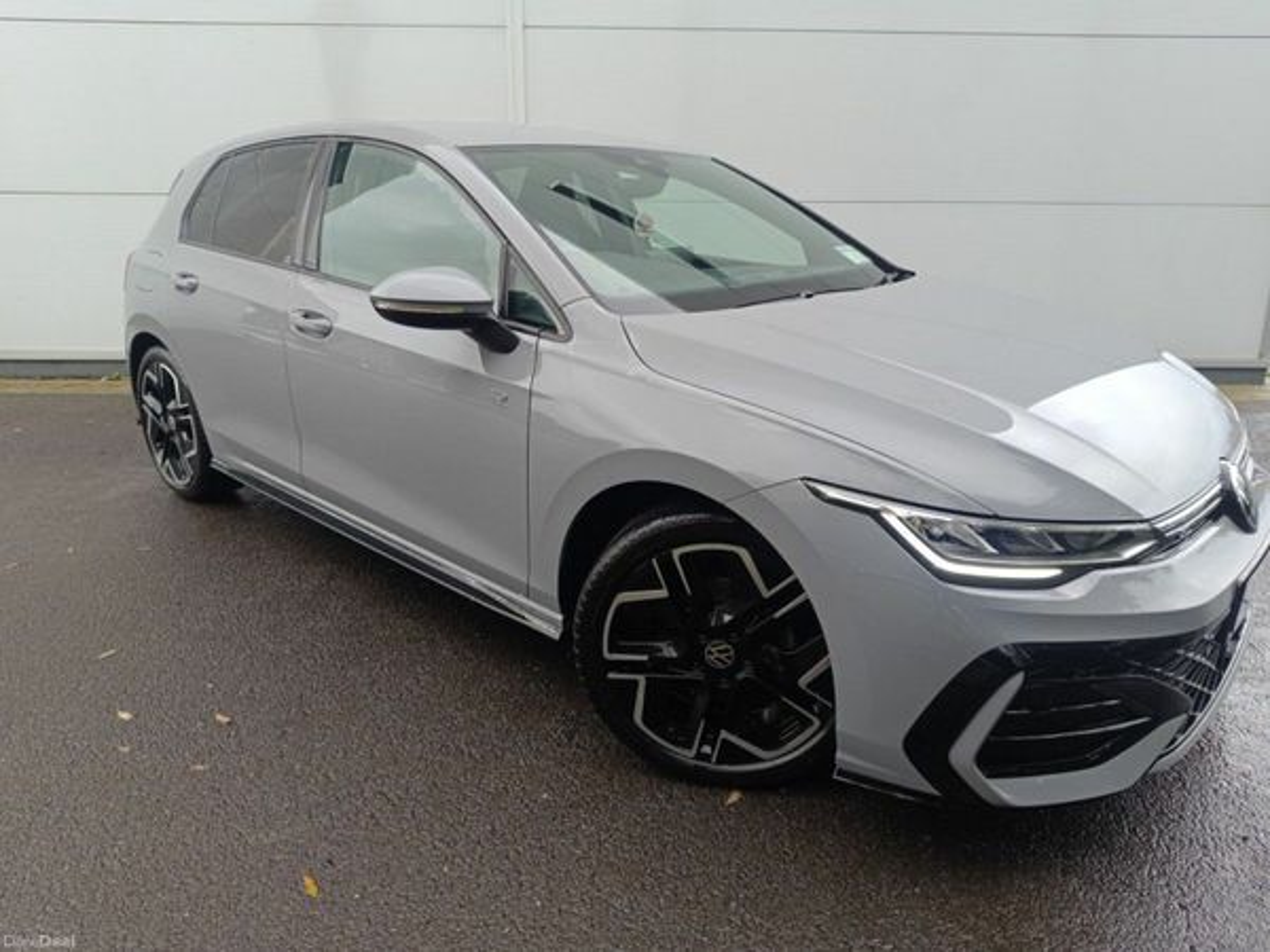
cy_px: 476
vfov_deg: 56.8
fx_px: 881
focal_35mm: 24
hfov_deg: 71.6
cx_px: 635
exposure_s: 1/101
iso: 132
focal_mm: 5.59
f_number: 1.88
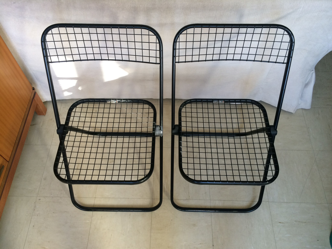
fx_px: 278
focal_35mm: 29
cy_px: 124
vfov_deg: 48.2
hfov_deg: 61.7
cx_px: 166
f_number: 2.2
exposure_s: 1/33
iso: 50
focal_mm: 4.15
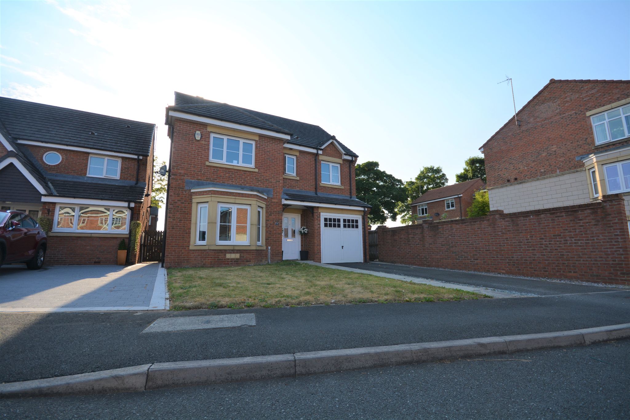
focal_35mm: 15
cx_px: 315
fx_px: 262
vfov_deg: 77.3
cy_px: 210
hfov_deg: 100.4
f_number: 8
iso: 110
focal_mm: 10
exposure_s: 1/250
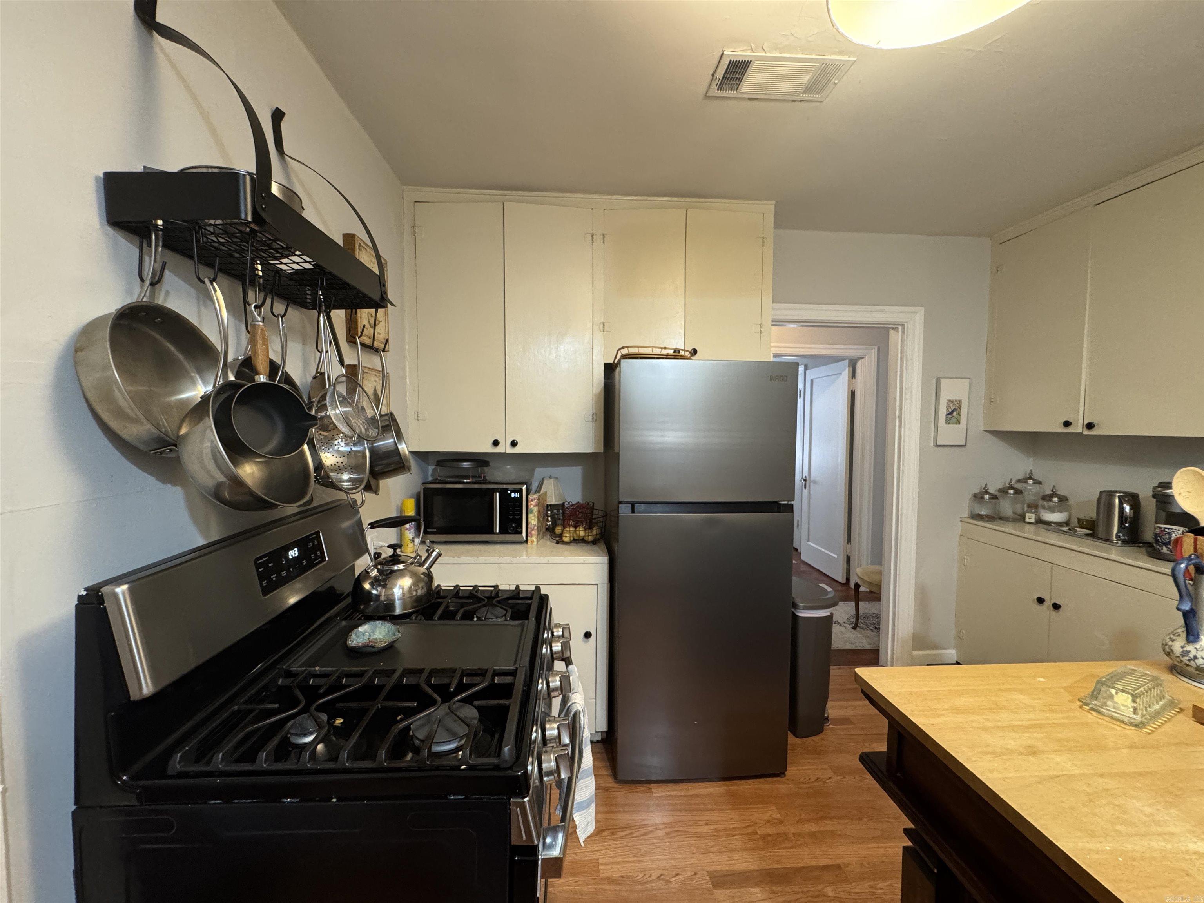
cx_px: 602
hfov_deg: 102.1
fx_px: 487
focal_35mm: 14
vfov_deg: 85.7
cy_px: 452
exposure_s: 1/60
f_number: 2.2
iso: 400
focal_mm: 2.22
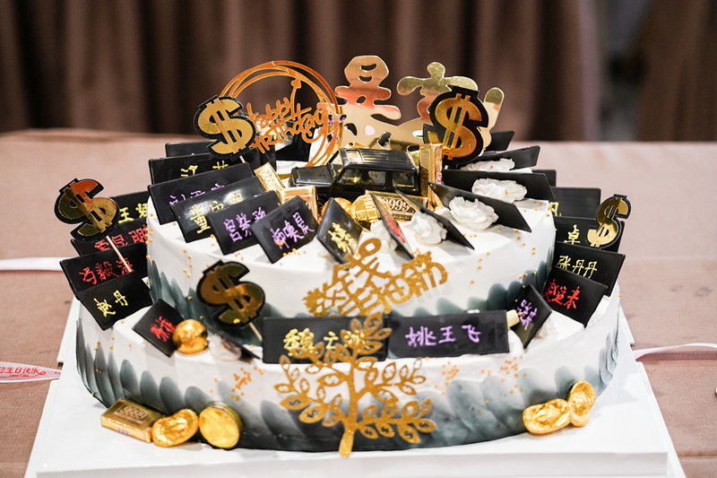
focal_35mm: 105
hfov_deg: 19.5
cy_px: 239
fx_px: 2091
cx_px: 358
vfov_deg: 13.0
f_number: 4
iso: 2500
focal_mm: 105
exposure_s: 1/125
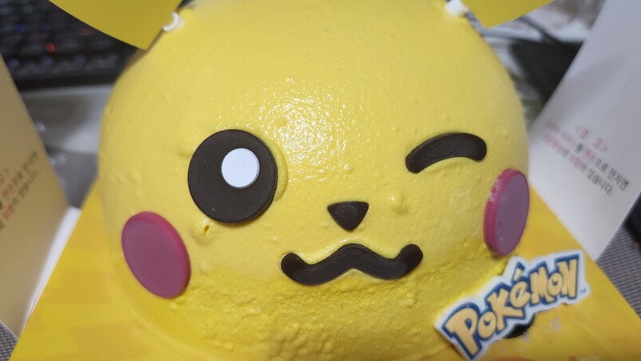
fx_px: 476
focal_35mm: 28
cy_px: 175
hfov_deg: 67.9
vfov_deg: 41.5
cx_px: 308
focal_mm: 5.4
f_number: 1.8
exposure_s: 1/120
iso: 320
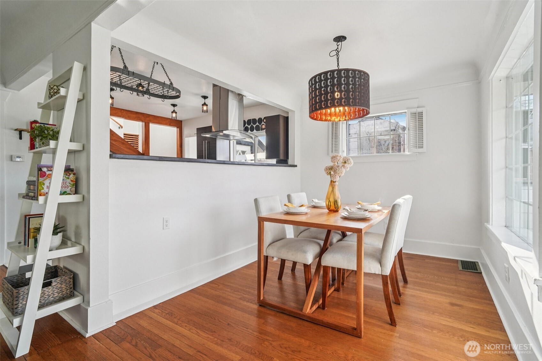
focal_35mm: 16
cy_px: 180
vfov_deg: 73.7
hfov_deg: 96.7
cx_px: 271
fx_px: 241
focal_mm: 16
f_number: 8
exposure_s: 1/160
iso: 1600
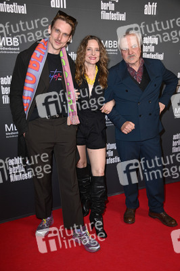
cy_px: 136
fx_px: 263
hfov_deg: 37.8
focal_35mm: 35
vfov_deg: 54.5
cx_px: 90
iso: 1600
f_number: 5.6
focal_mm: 35
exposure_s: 1/250
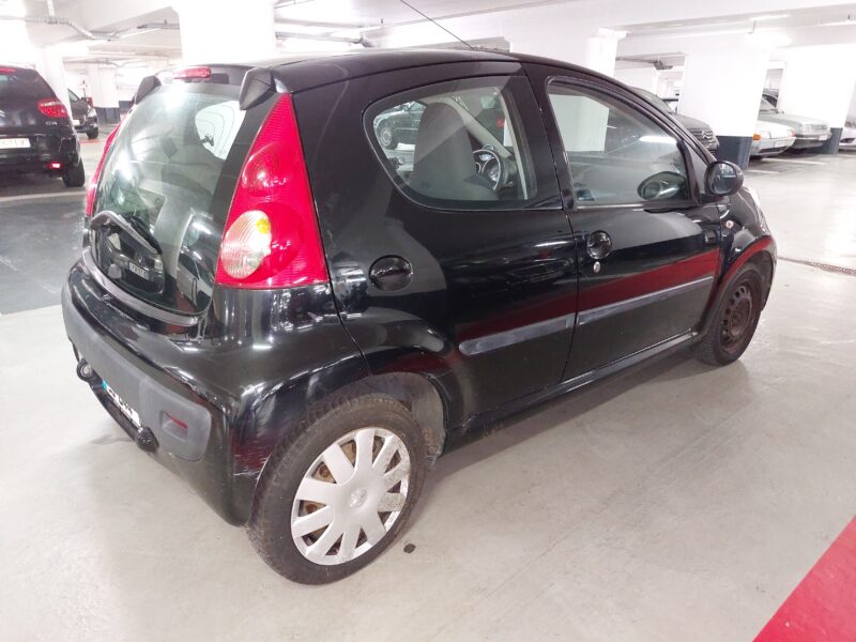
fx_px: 618
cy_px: 321
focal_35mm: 25
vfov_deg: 54.9
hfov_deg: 69.4
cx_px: 428
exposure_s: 1/25
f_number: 1.8
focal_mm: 5.23
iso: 640
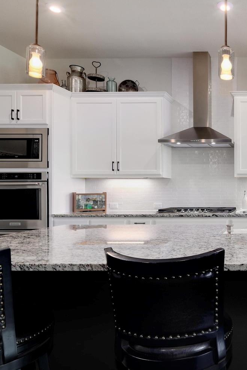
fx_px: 298
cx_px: 270
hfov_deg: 37.7
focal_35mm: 29
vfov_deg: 63.7
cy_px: 185
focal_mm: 14
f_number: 9
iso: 1000
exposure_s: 1/8
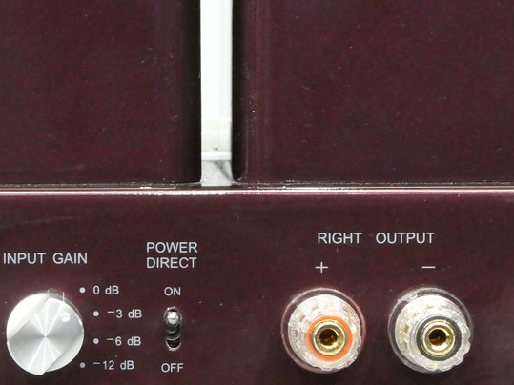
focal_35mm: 269
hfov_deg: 7.4
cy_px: 268
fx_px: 3993
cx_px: 98
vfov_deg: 5.5
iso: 1600
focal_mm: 27.1
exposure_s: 1/8
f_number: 7.1
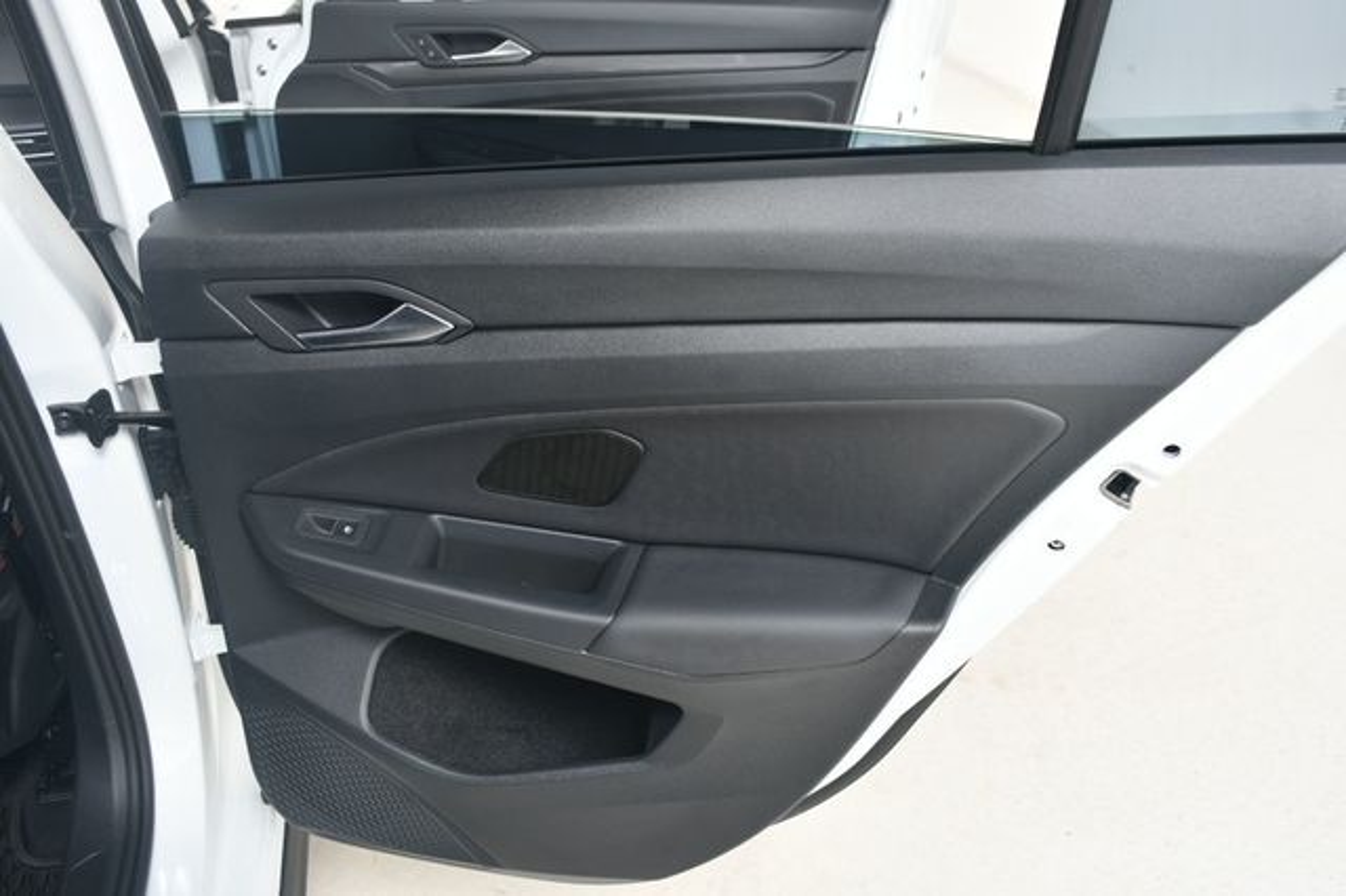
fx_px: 1345
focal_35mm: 36
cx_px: 673
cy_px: 448
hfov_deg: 53.2
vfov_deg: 36.8
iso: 100
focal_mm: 24
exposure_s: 1/160
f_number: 5.6
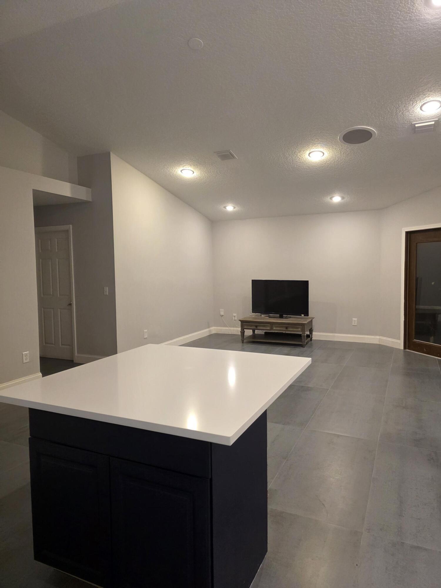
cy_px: 294
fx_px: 391
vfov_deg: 73.9
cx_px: 220
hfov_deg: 58.9
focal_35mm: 23
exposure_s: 1/120
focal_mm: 6.3
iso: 640
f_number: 1.7
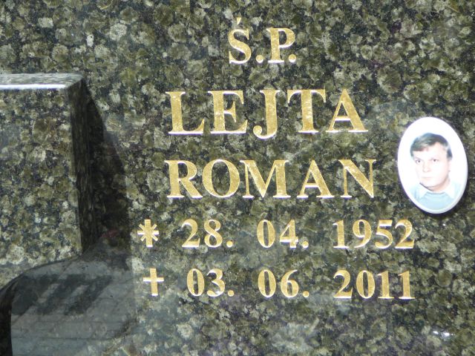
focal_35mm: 137
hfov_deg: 14.4
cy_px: 178
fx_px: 1880
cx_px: 238
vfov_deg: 10.8
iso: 80
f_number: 4
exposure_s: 1/250
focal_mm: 20.4
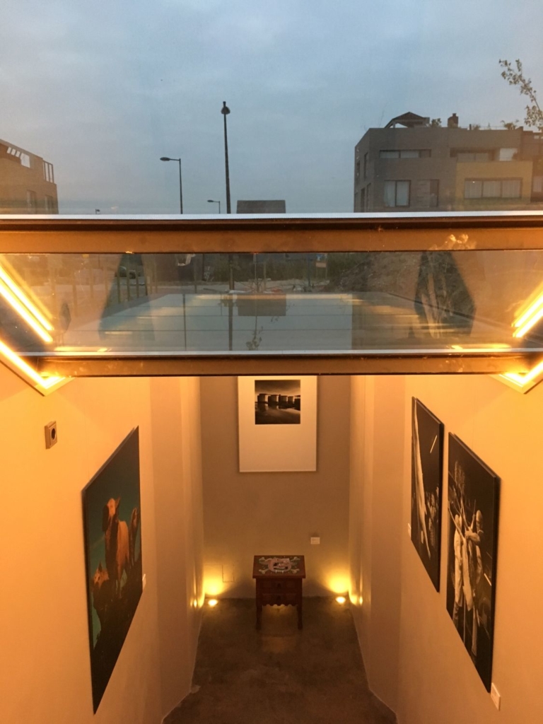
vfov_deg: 61.7
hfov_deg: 48.2
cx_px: 272
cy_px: 362
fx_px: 607
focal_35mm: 29
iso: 200
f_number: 2.2
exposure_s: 1/17
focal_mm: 4.15
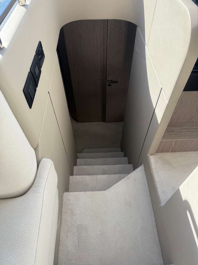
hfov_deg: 56.8
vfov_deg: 71.6
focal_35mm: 24
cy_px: 132
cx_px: 99
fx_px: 183
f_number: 1.78
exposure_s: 1/222
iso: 100
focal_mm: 6.76
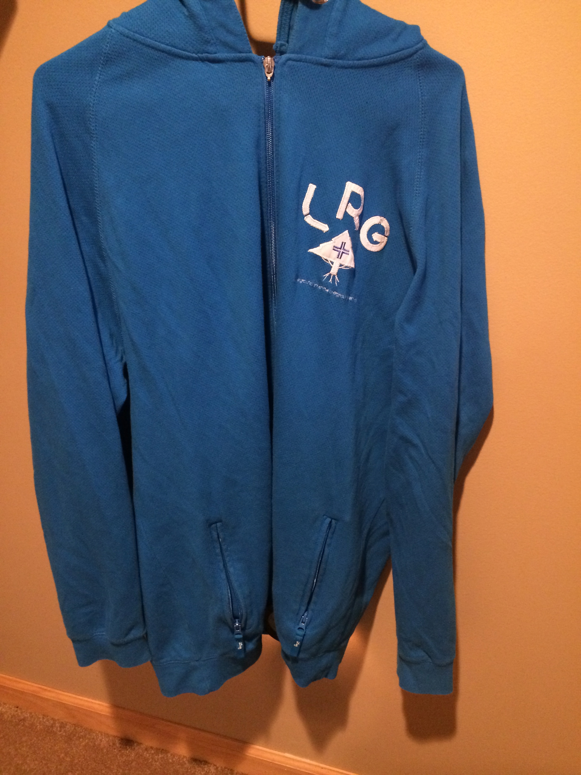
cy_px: 388
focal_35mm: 30
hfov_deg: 46.8
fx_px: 671
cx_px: 290
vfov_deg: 60.0
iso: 320
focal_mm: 4.12
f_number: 2.2
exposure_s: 1/15
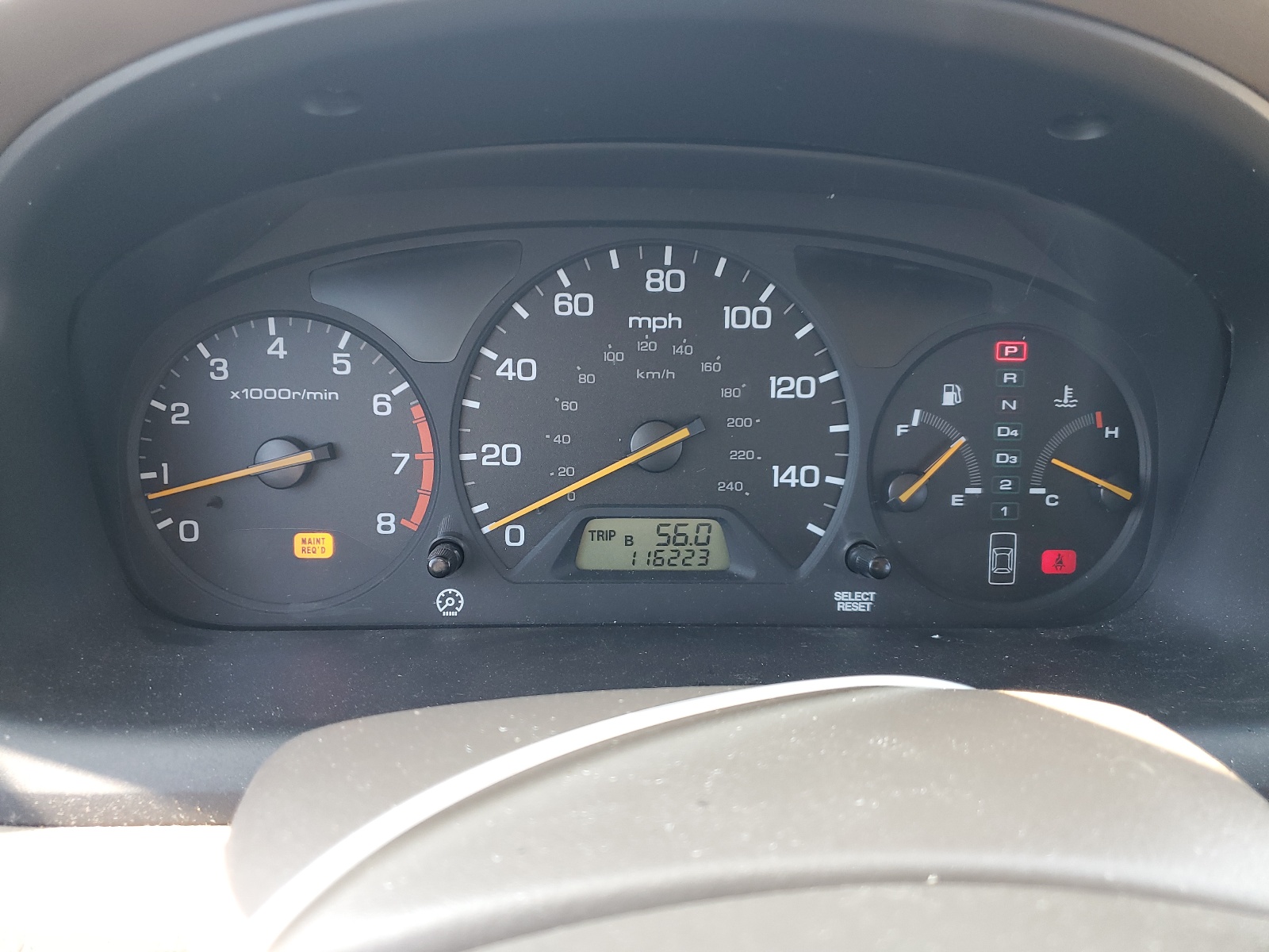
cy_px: 476
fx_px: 953
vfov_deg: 53.1
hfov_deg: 67.3
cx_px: 634
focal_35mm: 26
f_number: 1.5
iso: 72
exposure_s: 1/60.2
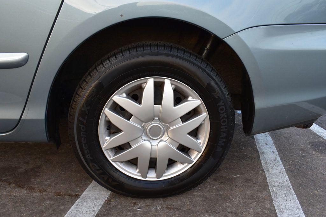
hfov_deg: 61.9
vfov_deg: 43.6
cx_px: 163
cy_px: 108
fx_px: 272
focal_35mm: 30
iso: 400
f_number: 8
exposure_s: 1/60
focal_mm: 20
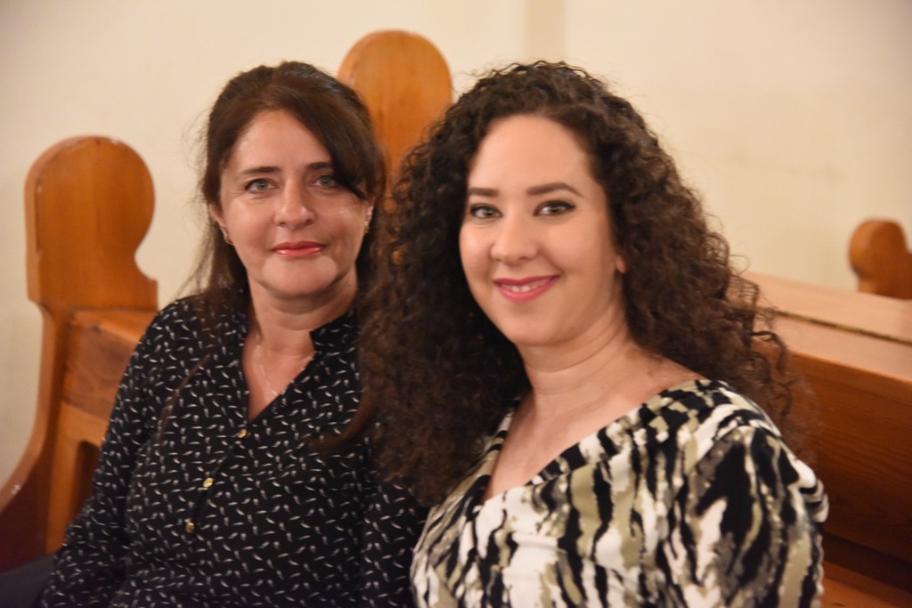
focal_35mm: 70
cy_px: 304
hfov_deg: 28.8
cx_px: 456
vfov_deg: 19.5
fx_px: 1773
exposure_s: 1/50
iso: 10000
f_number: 4
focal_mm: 70
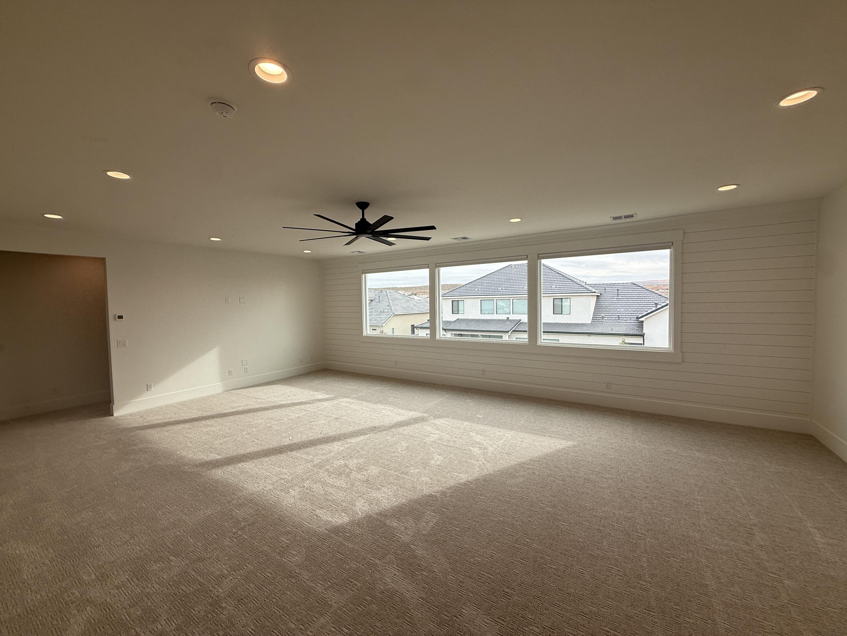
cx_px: 424
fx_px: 343
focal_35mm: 14
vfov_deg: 85.7
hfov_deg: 102.1
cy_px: 318
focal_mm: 2.22
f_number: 2.2
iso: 50
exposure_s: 1/300
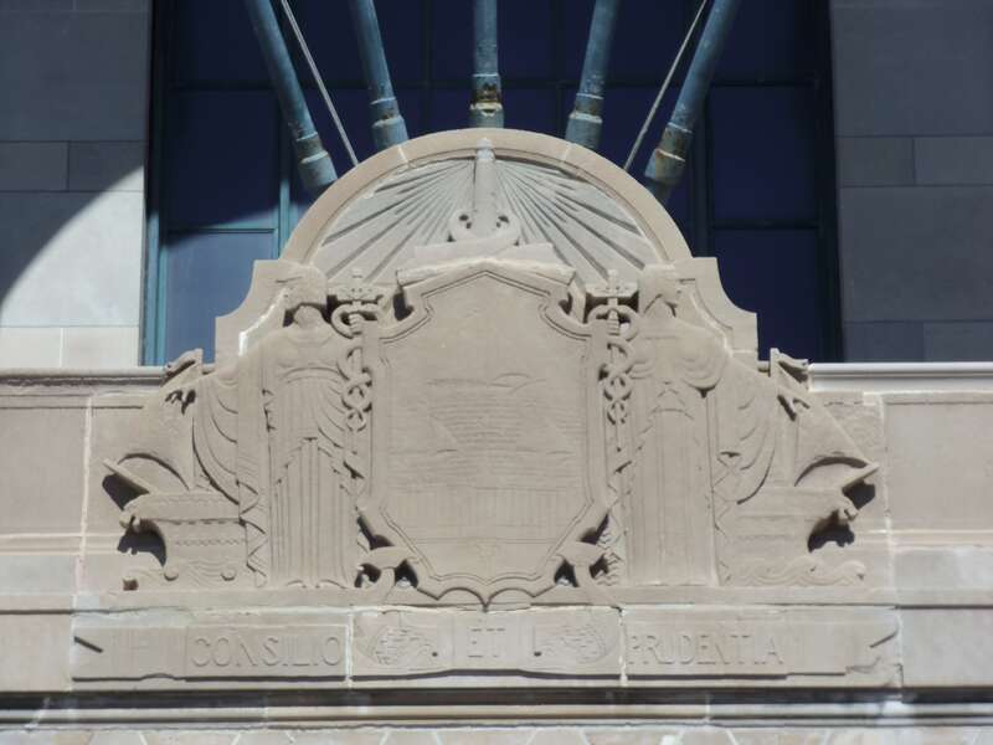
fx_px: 4016
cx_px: 496
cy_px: 372
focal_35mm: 140
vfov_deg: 10.6
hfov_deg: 14.1
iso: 64
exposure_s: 1/500
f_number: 5.7
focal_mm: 25.3
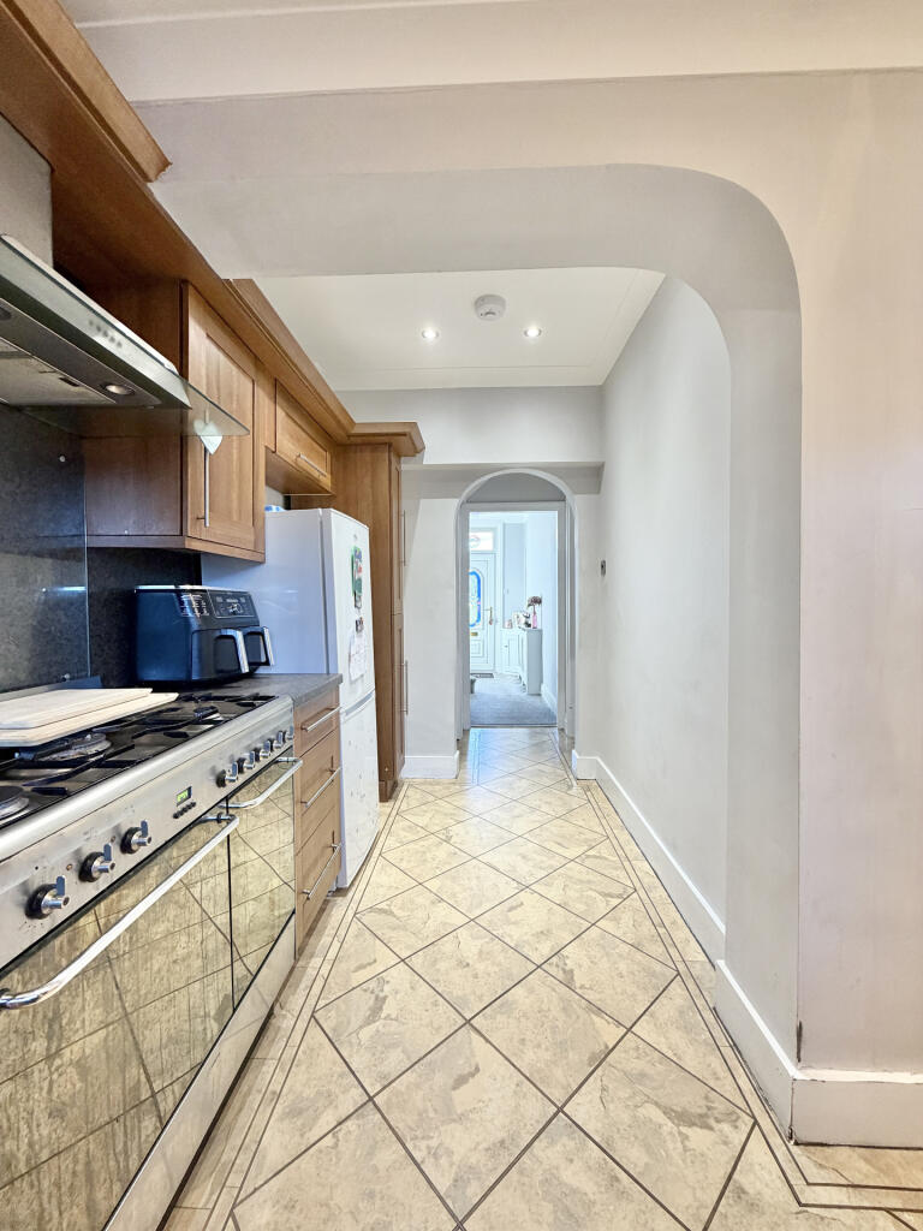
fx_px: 498
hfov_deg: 85.7
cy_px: 616
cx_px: 462
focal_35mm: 14
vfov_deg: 102.1
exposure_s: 1/50
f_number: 2.2
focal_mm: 2.22
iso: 200
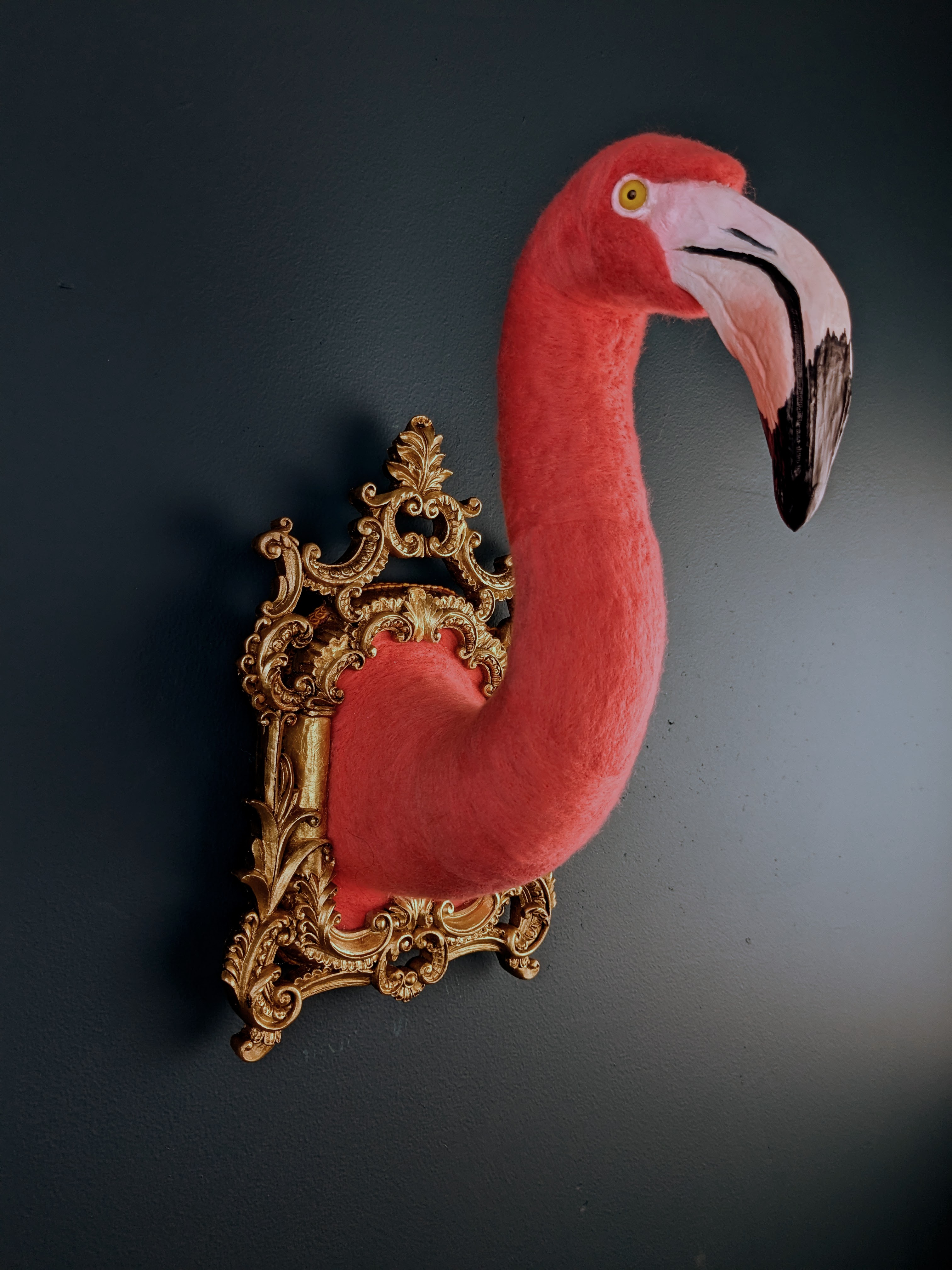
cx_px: 476
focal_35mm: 27
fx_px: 990
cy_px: 635
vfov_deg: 65.3
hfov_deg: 51.4
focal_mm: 4.38
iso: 87
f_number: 1.73
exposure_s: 1/120
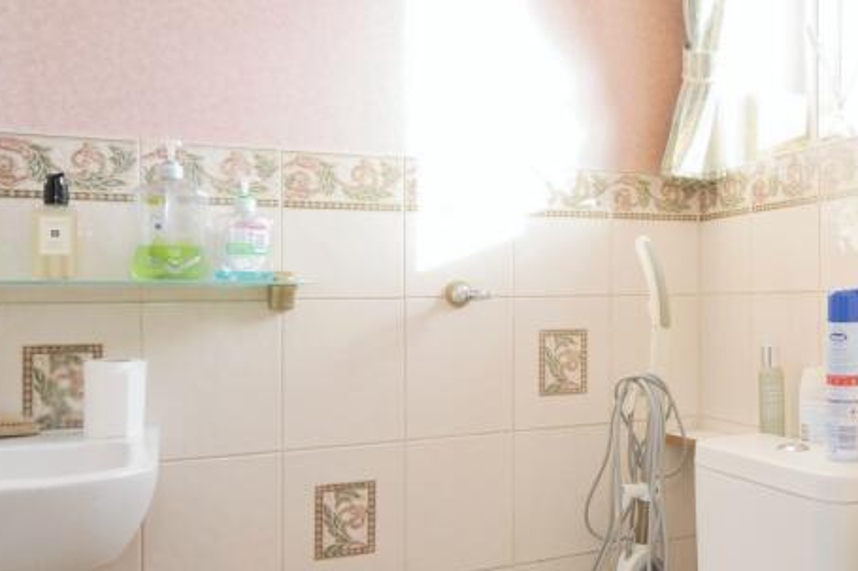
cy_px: 280
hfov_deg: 49.8
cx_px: 635
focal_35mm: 37
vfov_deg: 35.8
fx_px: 884
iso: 200
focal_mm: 11
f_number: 5
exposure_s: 1/60
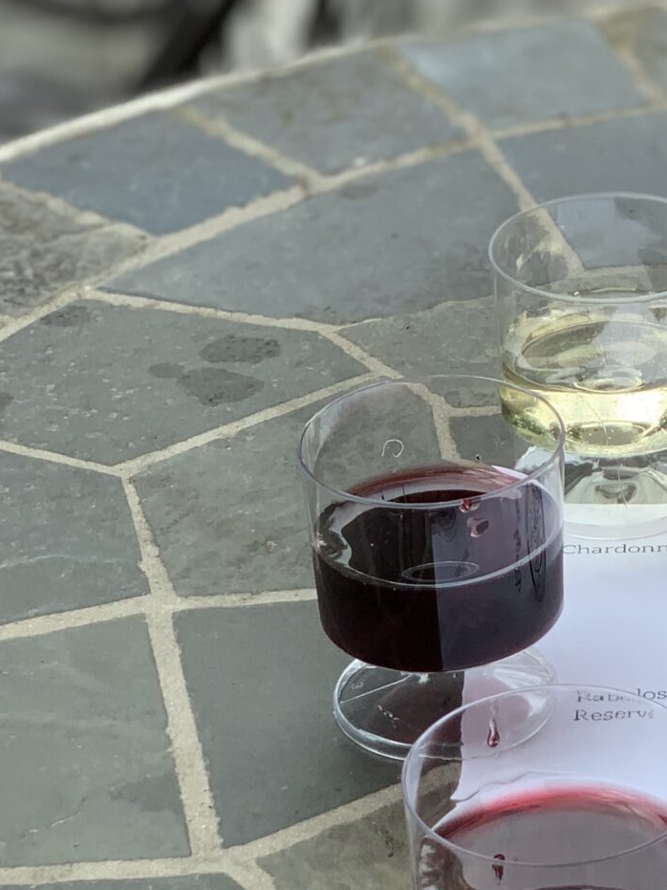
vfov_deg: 13.7
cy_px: 143
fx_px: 3675
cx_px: 883
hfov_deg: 10.1
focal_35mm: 143
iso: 16
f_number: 2.4
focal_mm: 6
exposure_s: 1/284
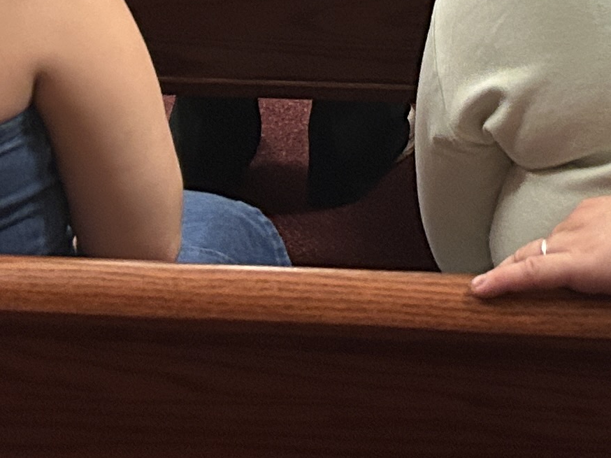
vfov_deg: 10.9
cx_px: 648
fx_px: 2118
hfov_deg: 16.0
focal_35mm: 120
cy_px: -552
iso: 320
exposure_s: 1/60
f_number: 1.5
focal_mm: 5.7
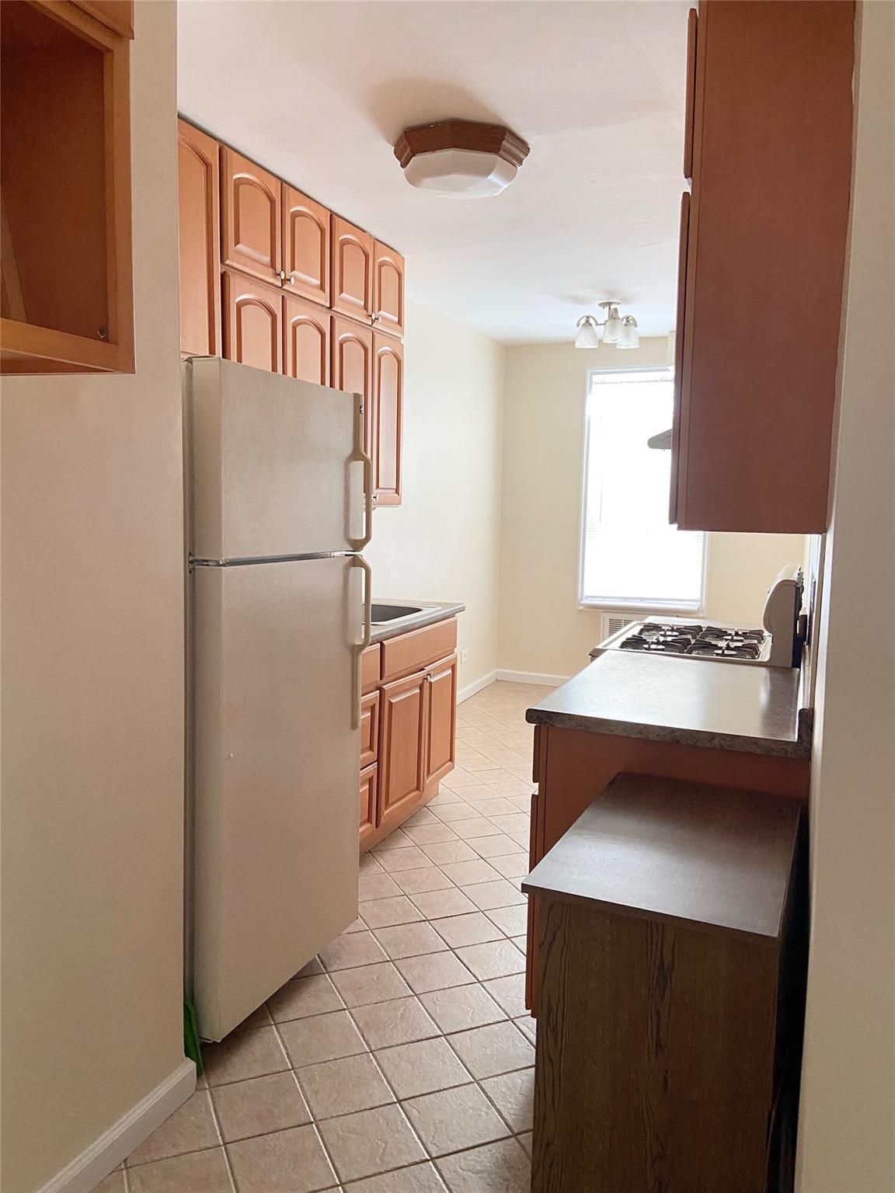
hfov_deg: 53.1
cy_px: 596
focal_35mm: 26
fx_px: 896
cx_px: 448
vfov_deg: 67.3
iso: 160
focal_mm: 4.25
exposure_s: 1/60
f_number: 1.8
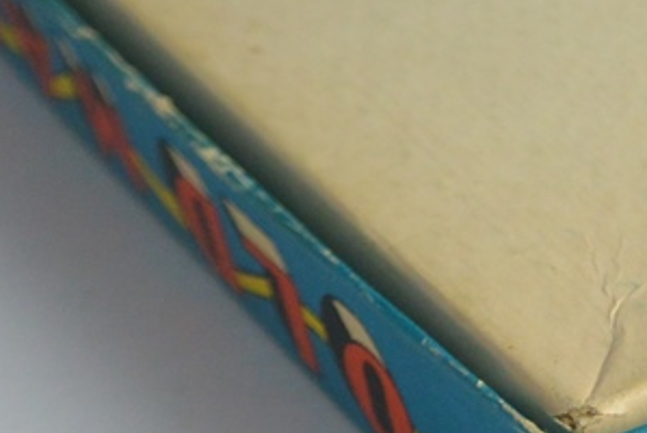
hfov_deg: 13.6
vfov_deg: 9.3
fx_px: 2644
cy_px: 88
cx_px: 744
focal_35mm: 147
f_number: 4.2
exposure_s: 1/60
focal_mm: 16.3
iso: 500
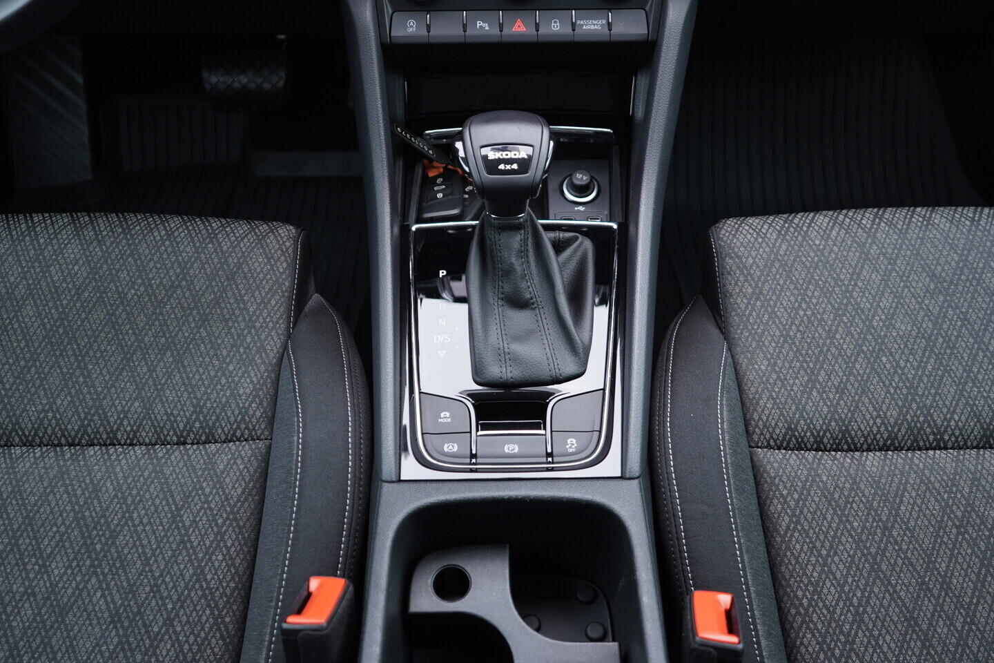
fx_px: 994
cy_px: 332
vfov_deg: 36.9
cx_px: 497
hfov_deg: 53.1
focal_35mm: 36
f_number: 2.8
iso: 400
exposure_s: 1/40
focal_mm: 24
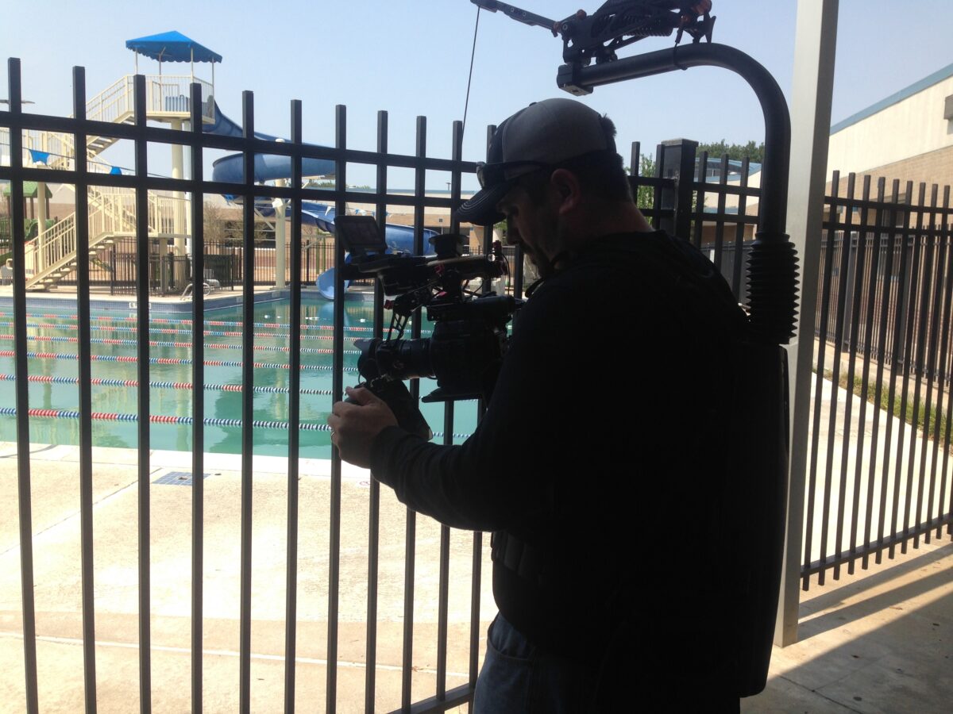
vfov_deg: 42.9
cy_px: 357
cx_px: 476
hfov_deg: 55.4
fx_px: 909
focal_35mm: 33
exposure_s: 1/1004
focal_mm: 4.12
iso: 50
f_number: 2.4
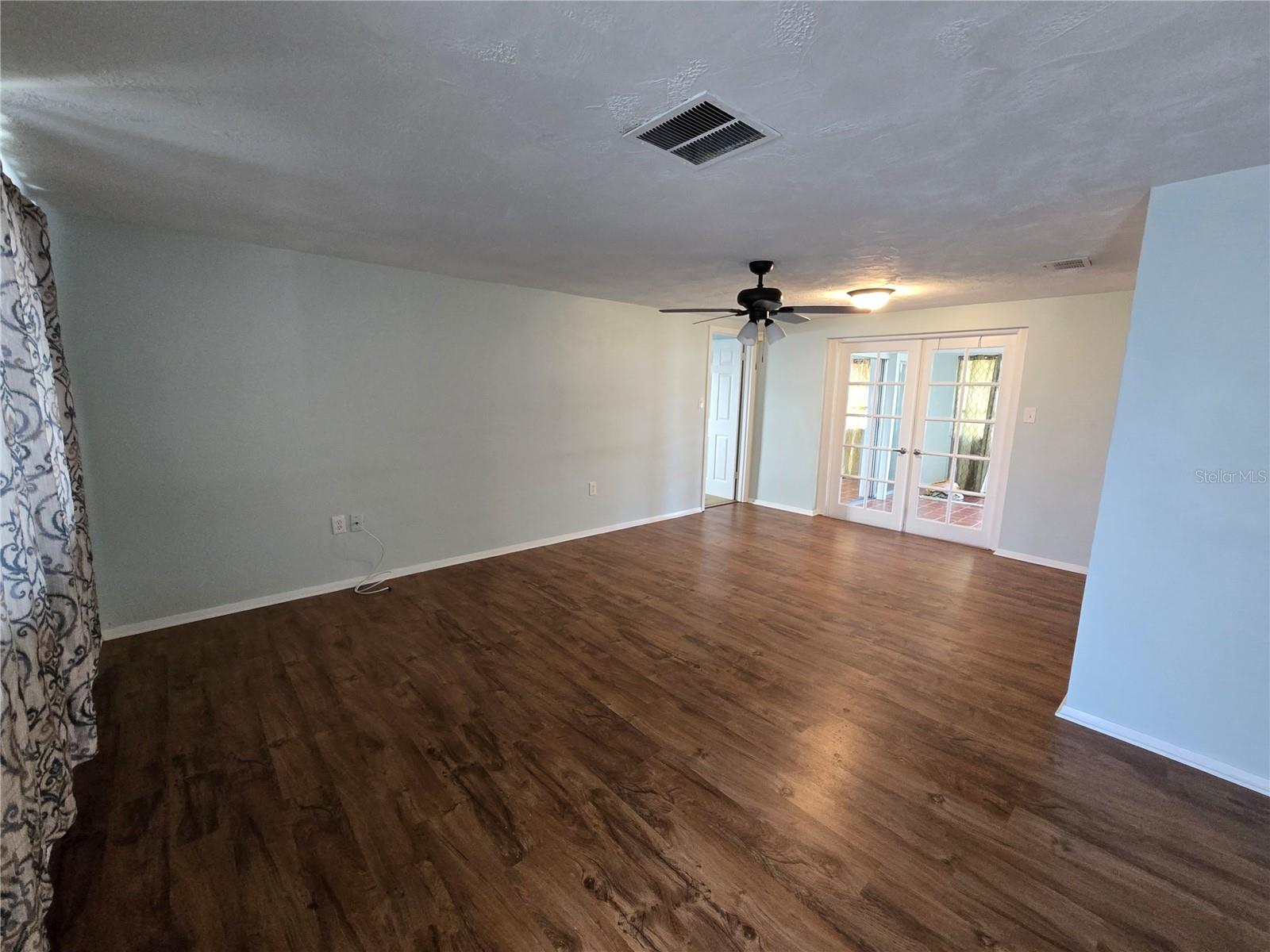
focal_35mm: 13
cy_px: 476
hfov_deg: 106.2
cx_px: 635
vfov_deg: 89.9
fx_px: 477
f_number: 2.2
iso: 800
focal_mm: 2.2
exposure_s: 1/60
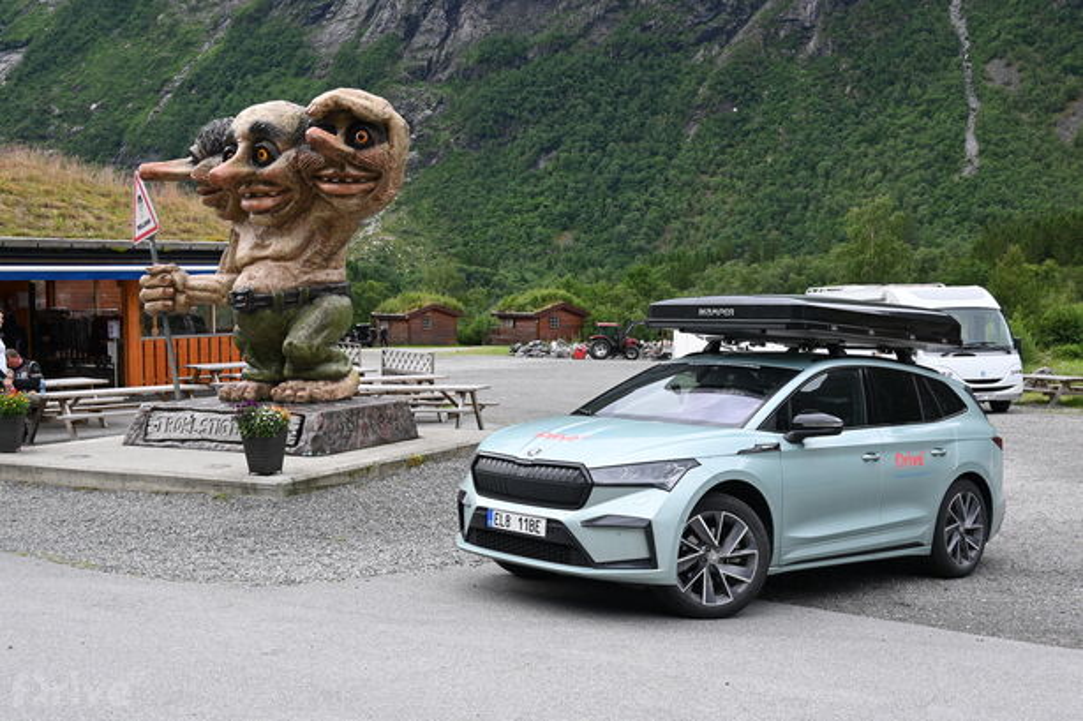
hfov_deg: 47.2
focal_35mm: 41
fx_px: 1241
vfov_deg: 32.4
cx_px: 542
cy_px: 360
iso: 160
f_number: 5.6
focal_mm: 27.5
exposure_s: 1/250
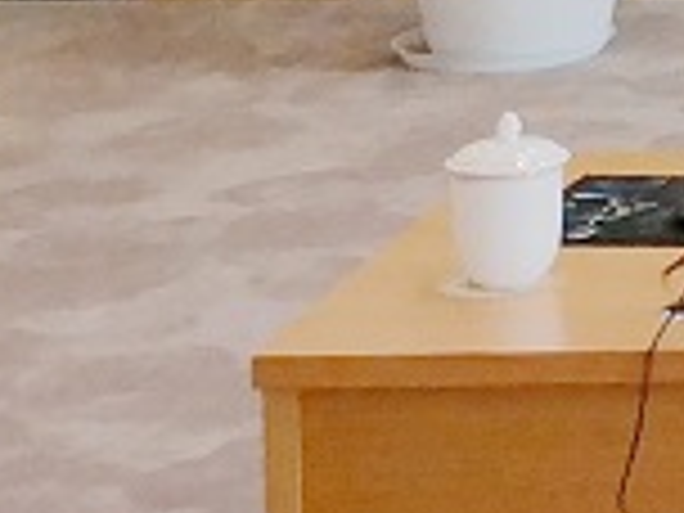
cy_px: -778
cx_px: 2282
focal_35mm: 205
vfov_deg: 6.8
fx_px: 4051
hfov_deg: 7.9
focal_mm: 4.66
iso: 50
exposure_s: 1/164
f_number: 1.4
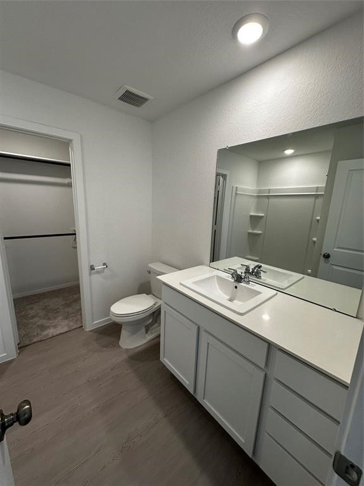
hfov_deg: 85.7
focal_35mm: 14
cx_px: 182
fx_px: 196
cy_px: 243
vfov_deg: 102.1
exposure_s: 1/120
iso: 160
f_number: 2.2
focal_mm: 2.22
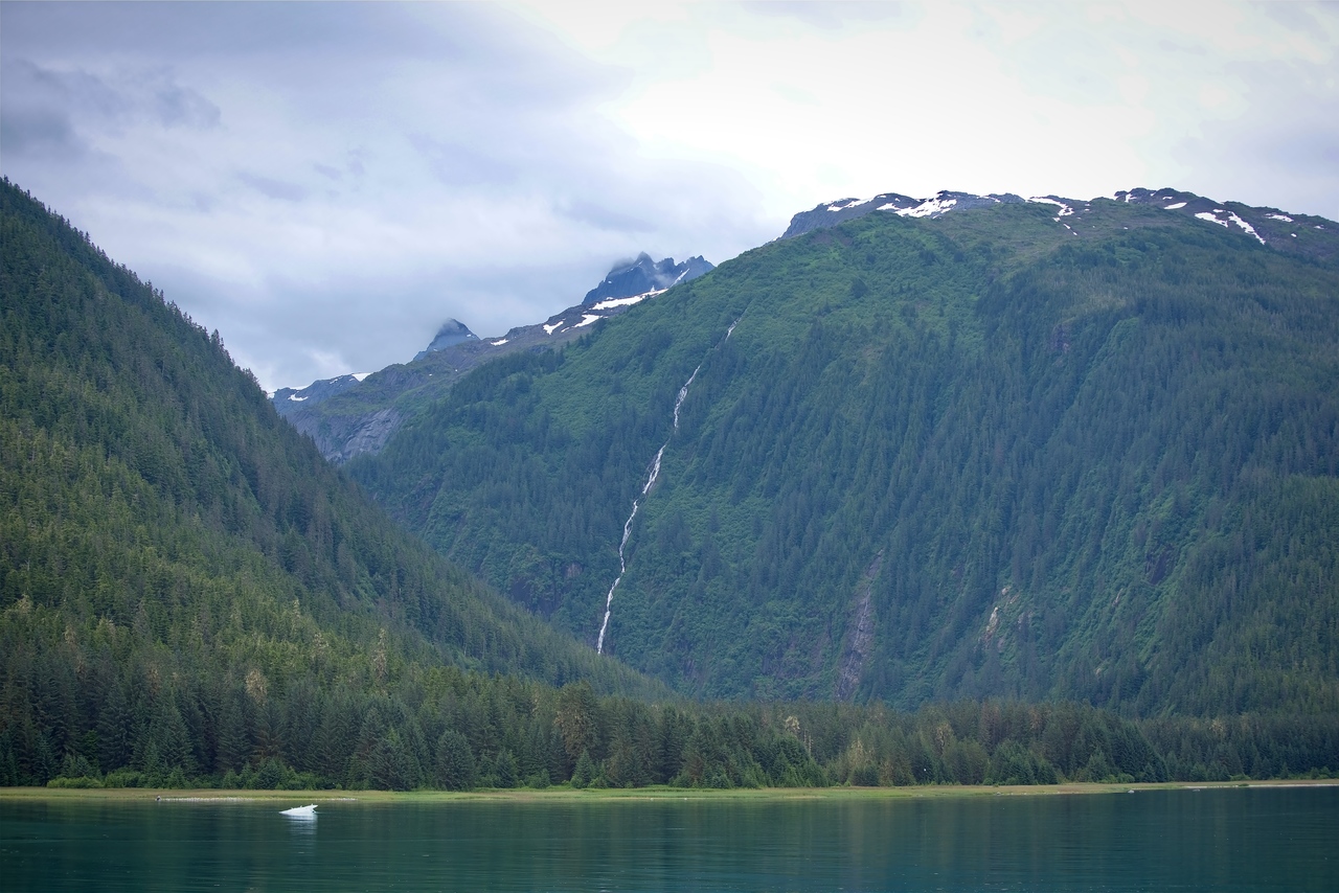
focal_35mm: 70
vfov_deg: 19.5
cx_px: 670
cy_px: 446
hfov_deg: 28.8
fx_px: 2604
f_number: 7.1
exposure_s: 1/200
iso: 100
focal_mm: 70
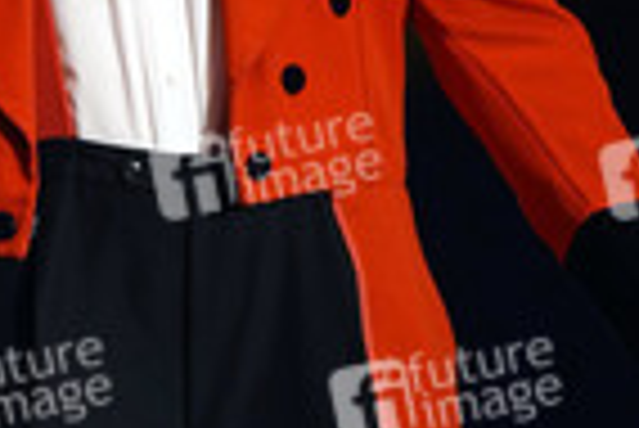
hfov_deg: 3.2
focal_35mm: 633
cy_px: -171
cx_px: -124
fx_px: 11247
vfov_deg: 2.2
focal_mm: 200
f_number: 5.6
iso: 1600
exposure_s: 1/640
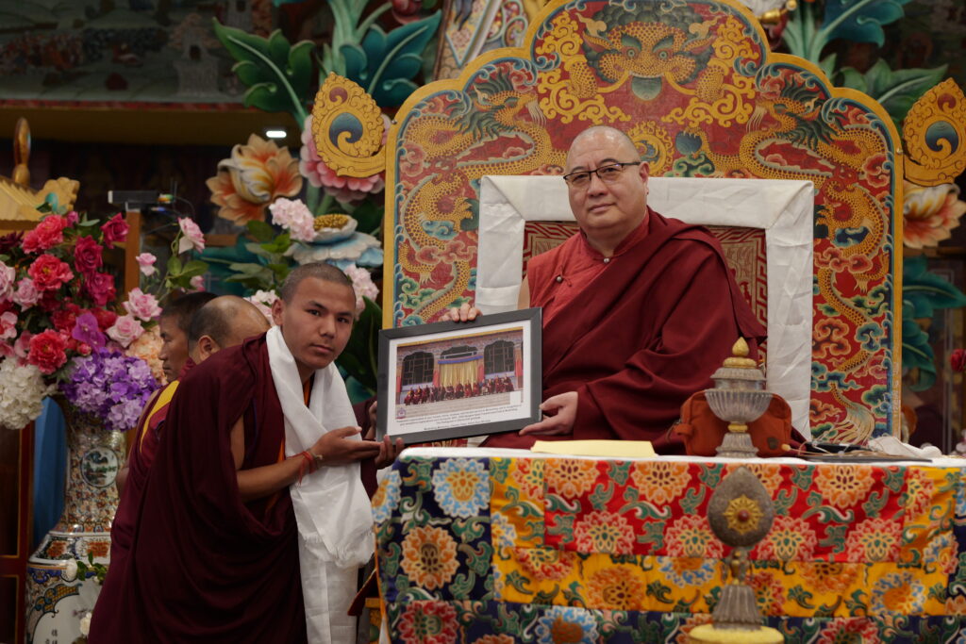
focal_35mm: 85
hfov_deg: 23.9
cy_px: 322
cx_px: 483
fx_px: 2281
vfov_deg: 16.1
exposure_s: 1/125
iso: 3200
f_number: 4
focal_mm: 85
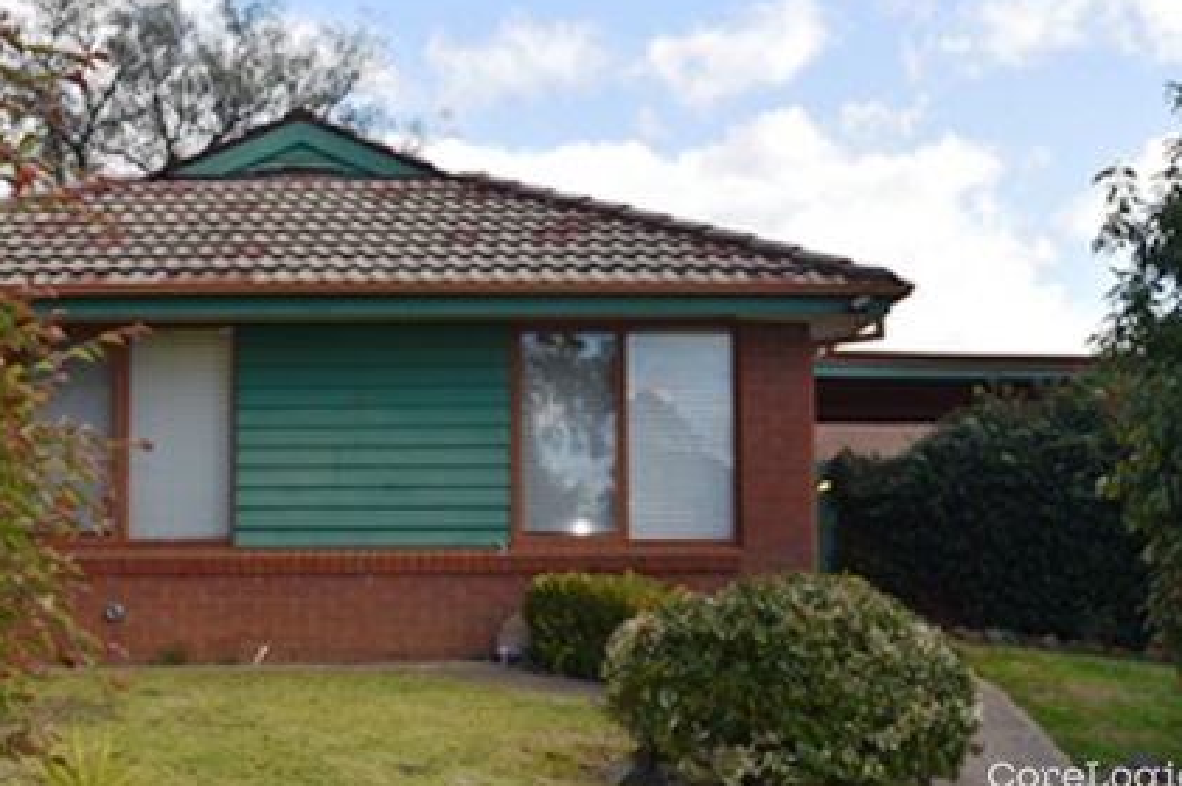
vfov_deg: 23.7
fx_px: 1870
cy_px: 383
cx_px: 564
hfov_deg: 35.1
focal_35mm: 57
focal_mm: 34
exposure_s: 1/200
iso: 100
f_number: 7.1
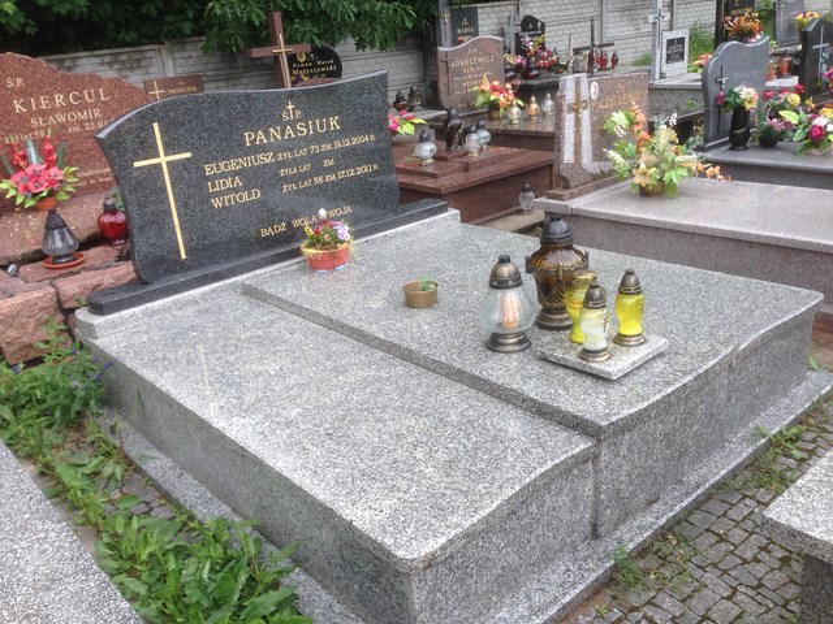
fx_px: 794
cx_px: 416
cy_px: 312
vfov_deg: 42.9
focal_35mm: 33
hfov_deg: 55.4
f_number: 2.4
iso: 50
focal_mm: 4.12
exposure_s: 1/256
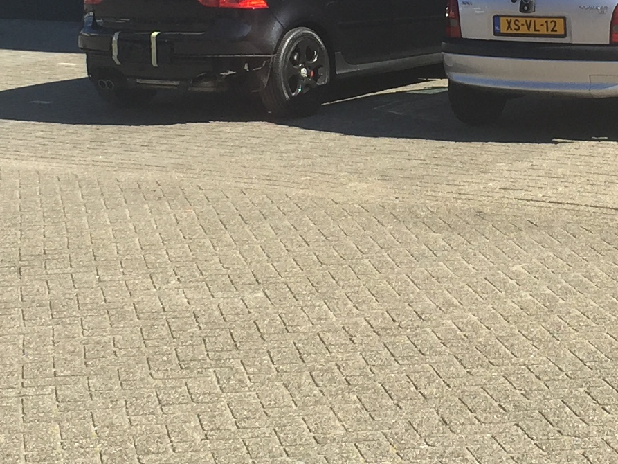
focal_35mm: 106
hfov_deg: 18.5
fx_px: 1893
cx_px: 433
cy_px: 14
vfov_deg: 13.8
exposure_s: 1/964
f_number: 2.2
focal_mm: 4.15
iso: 32
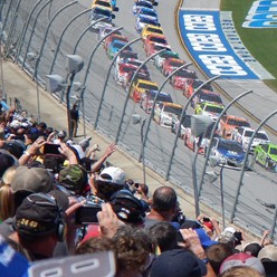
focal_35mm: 319
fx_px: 2888
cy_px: 170
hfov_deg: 5.5
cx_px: 313
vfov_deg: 5.5
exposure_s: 1/1000
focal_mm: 25
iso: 125
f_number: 4.8
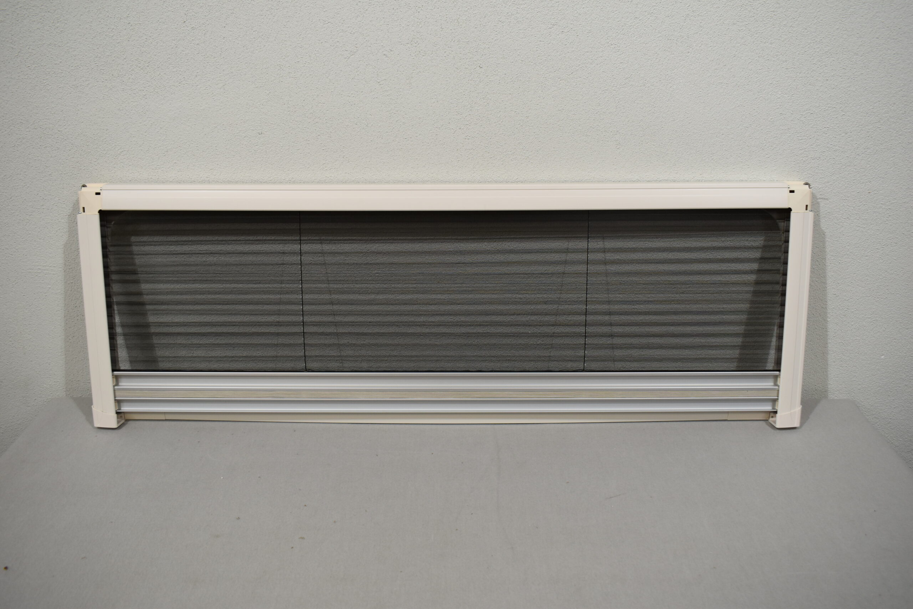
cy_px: 304
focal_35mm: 30
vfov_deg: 43.6
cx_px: 456
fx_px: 761
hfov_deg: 61.9
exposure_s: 1/125
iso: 360
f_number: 5.6
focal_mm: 20
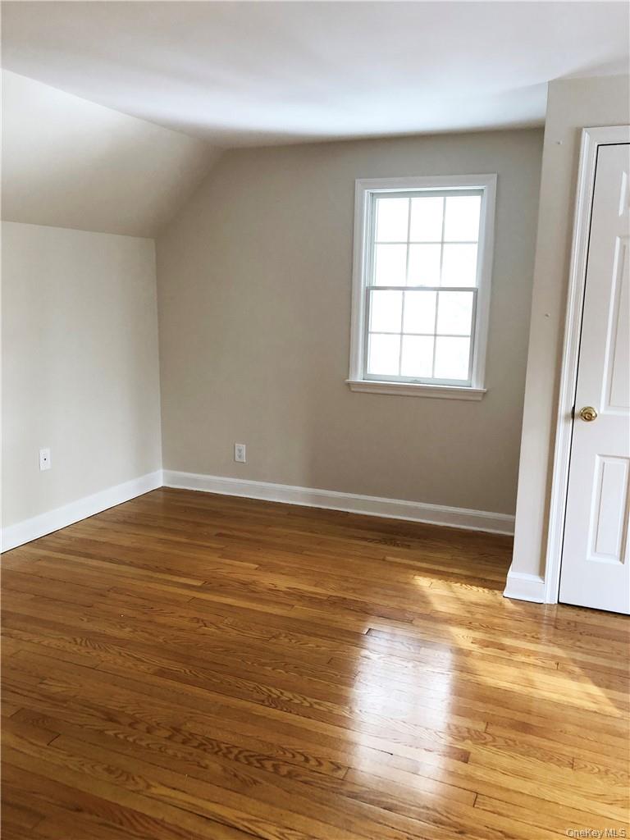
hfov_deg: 49.7
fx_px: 679
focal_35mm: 28
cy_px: 420
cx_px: 315
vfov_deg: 63.4
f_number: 1.8
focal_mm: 3.99
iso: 40
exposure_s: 1/15
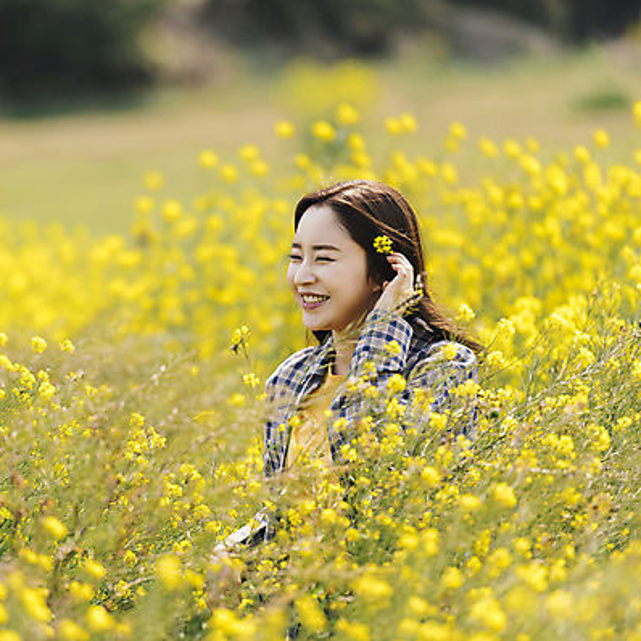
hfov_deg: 6.8
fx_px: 5363
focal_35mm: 256
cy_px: 320
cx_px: 207
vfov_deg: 6.8
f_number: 2.8
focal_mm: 200
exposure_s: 1/1250
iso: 100
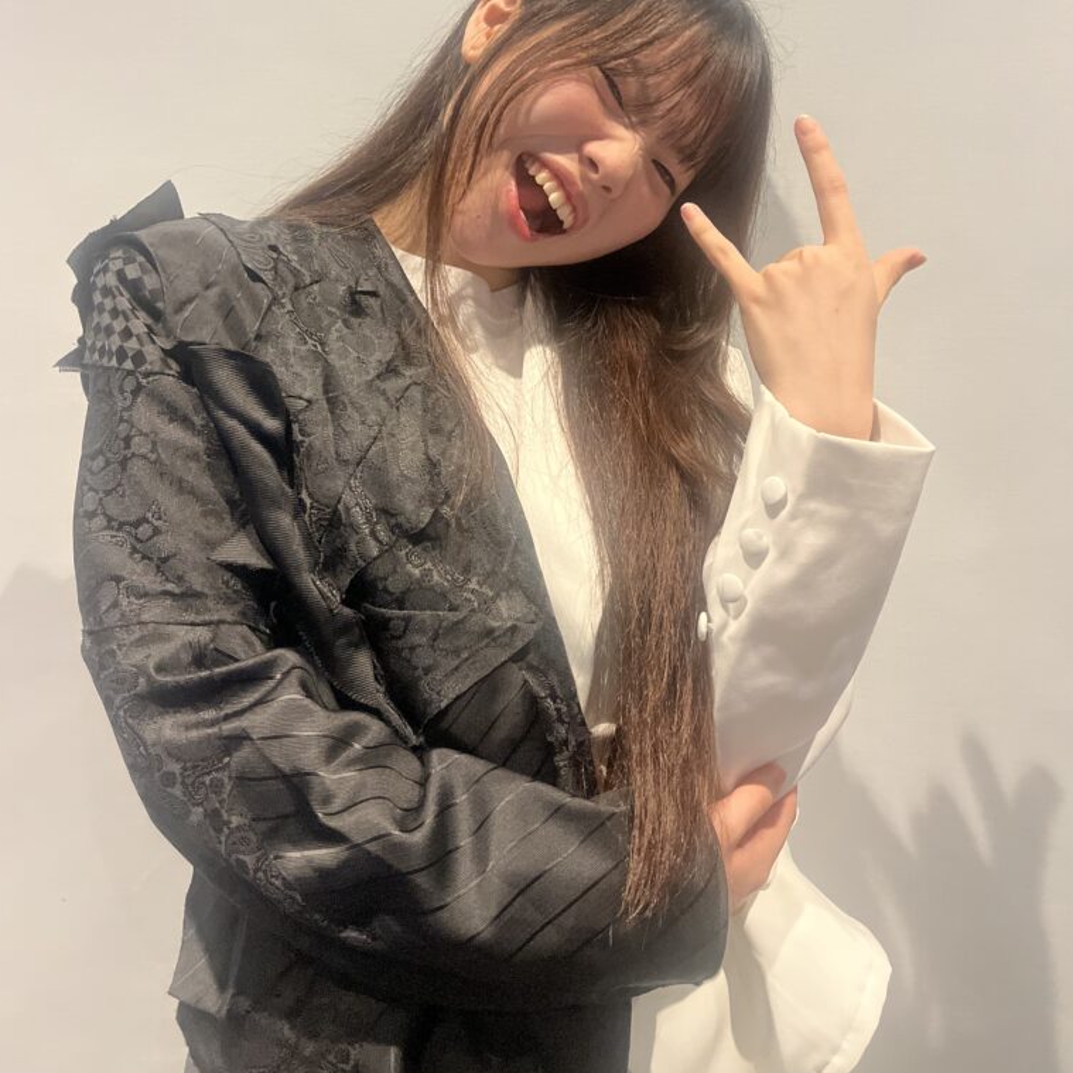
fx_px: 1087
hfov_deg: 52.5
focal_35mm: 31
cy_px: 385
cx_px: 533
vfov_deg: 51.8
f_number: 1.6
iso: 500
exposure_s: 1/60
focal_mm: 5.1
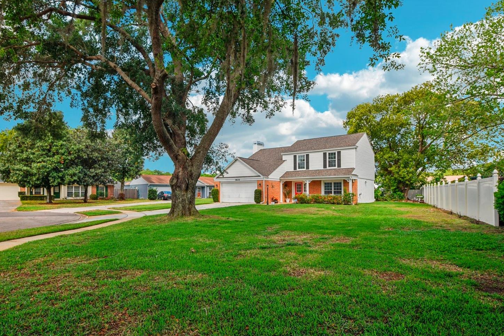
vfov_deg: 59.4
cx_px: 234
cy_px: 174
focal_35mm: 21
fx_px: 294
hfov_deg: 81.1
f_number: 8
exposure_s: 1/400
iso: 400
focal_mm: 19
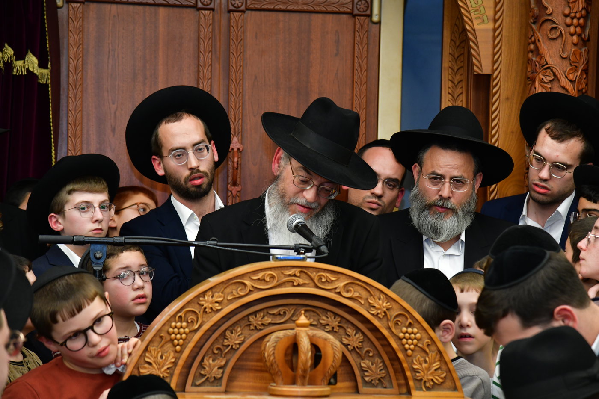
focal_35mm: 120
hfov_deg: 17.1
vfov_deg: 11.4
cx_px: 300
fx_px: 1996
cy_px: 200
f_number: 5.6
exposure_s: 1/100
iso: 2000
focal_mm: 120
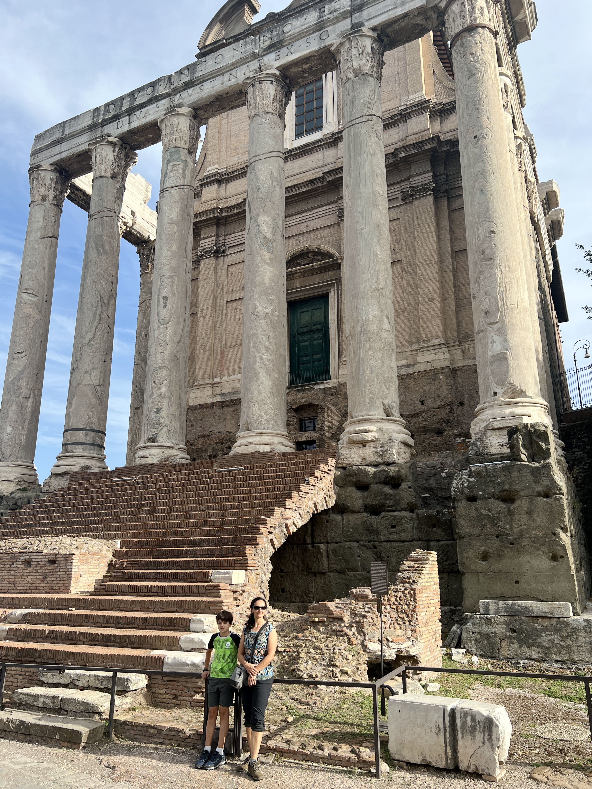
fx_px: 593
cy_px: 394
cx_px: 296
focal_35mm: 26
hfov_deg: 53.1
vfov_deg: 67.3
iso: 50
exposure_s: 1/2513
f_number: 1.5
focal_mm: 5.7
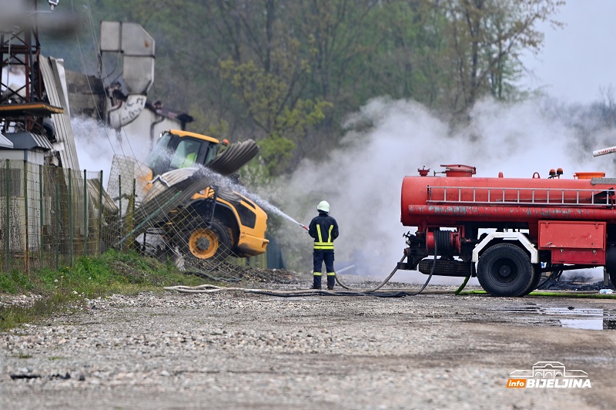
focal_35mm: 200
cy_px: 205
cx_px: 308
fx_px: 3419
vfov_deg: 6.9
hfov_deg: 10.3
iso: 400
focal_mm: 200
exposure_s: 1/5000
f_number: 2.8
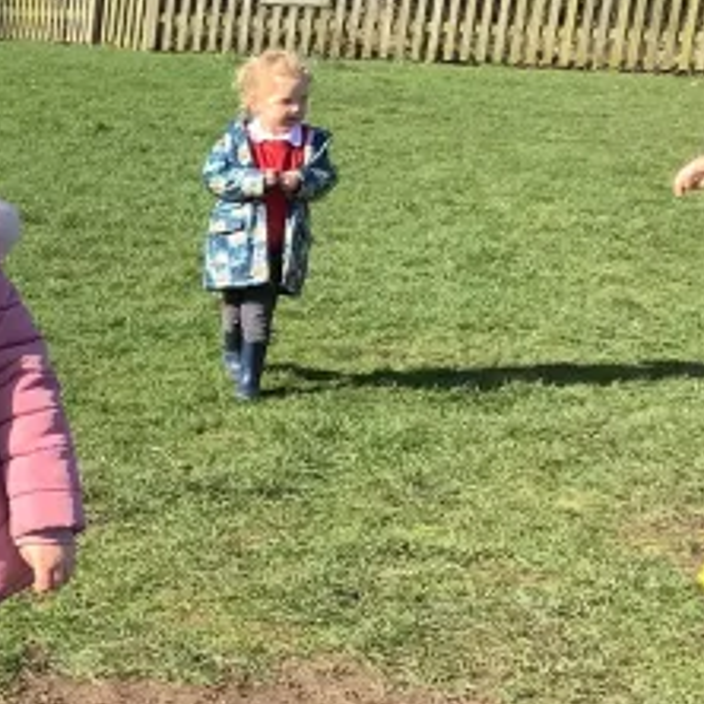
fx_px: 2048
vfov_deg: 19.4
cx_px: -400
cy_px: 501
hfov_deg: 17.3
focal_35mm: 89
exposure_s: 1/668
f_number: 2.4
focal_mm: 3.3
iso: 25
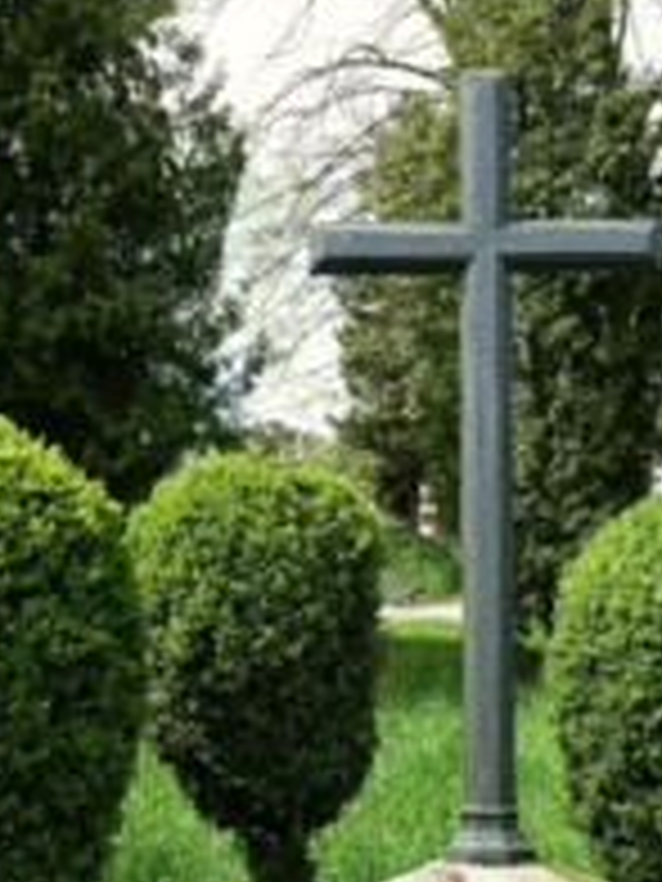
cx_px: 464
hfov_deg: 26.8
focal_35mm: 54
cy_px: 666
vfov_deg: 34.8
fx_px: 1377
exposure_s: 1/200
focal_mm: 5.4
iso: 100
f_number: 4
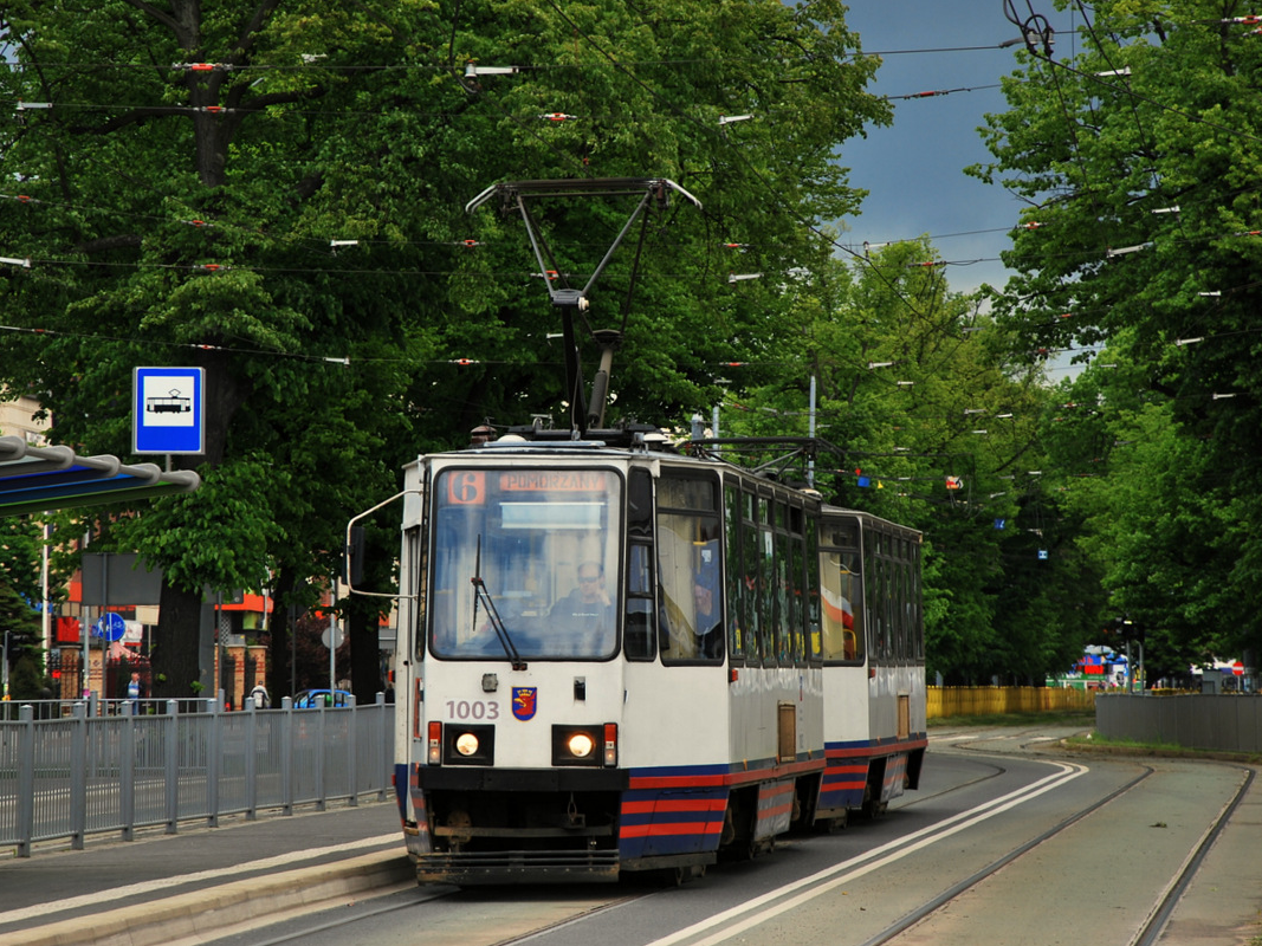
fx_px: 6217
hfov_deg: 11.6
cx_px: 561
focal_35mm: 171
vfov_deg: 8.7
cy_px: 473
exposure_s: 1/125
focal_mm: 105
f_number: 7.1
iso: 100
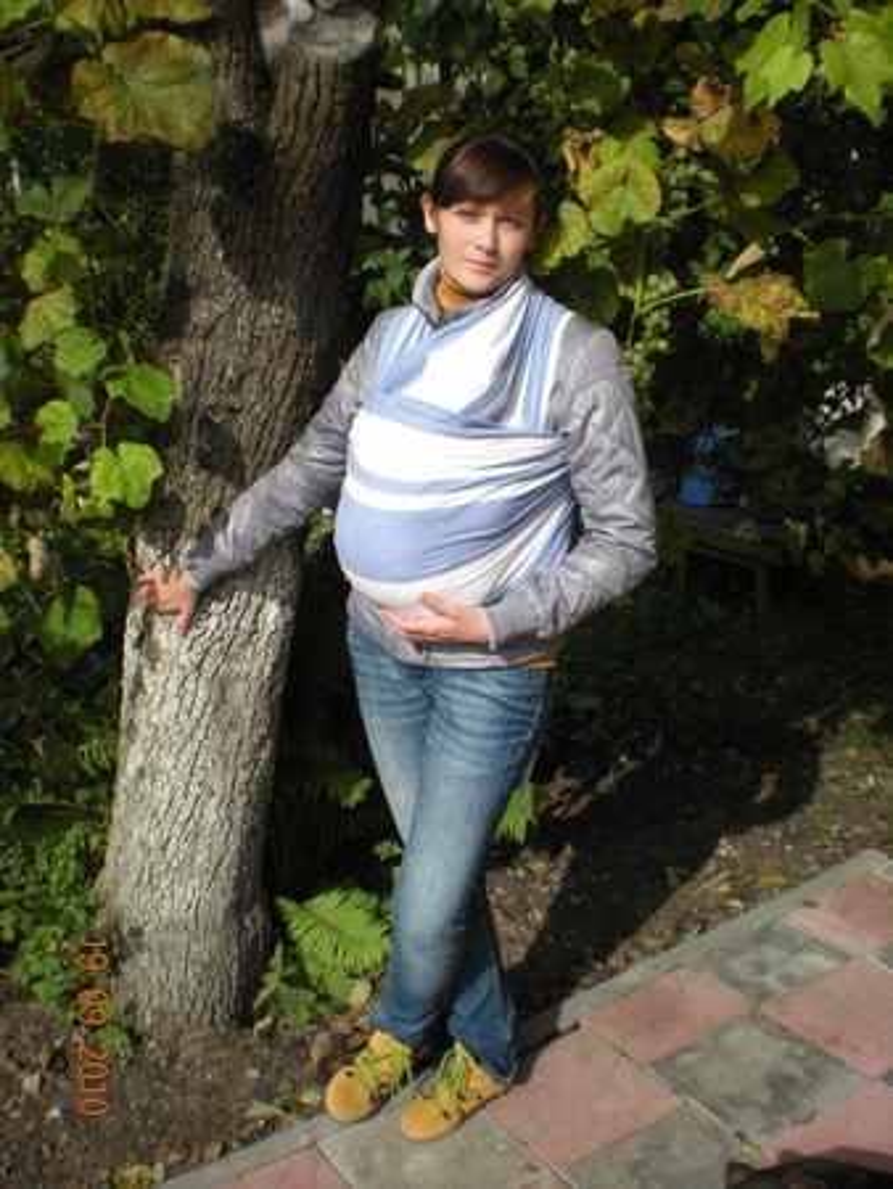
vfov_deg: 49.0
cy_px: 594
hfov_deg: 37.8
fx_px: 1306
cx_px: 446
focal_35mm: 38
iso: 64
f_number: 4.6
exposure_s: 1/386
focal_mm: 6.3
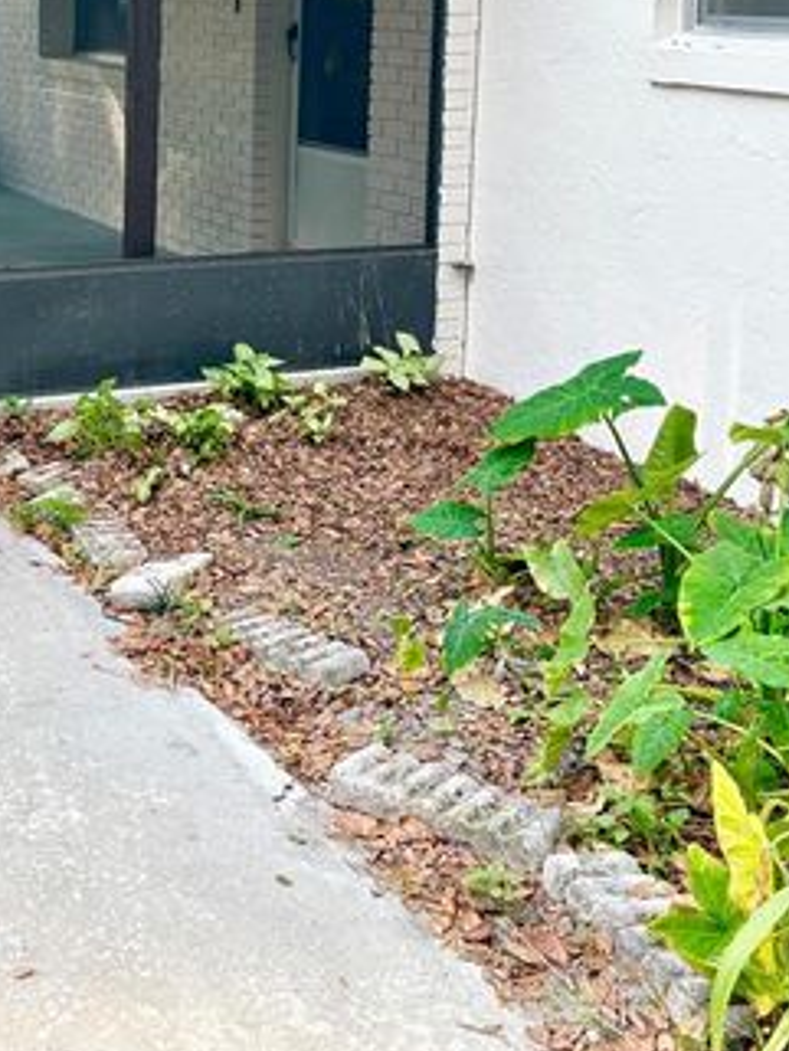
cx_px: 121
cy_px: 178
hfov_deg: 26.4
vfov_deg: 34.2
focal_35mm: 54
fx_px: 1640
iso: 64
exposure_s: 1/404
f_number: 1.6
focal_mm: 5.96
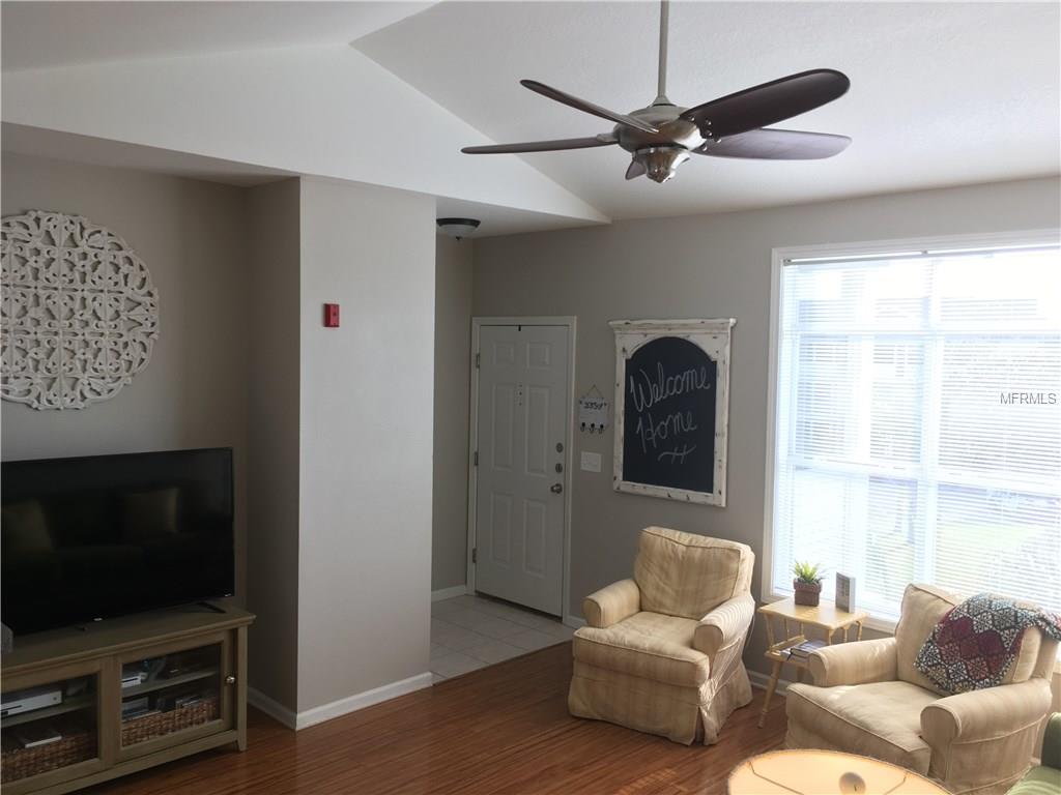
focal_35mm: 29
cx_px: 530
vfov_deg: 48.2
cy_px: 398
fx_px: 889
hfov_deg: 61.7
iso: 25
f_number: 2.2
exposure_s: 1/60
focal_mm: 4.15
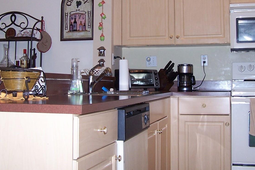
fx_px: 404
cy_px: 42
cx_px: 141
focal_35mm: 57
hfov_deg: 35.0
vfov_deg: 23.5
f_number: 2.8
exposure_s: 1/60
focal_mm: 6.3
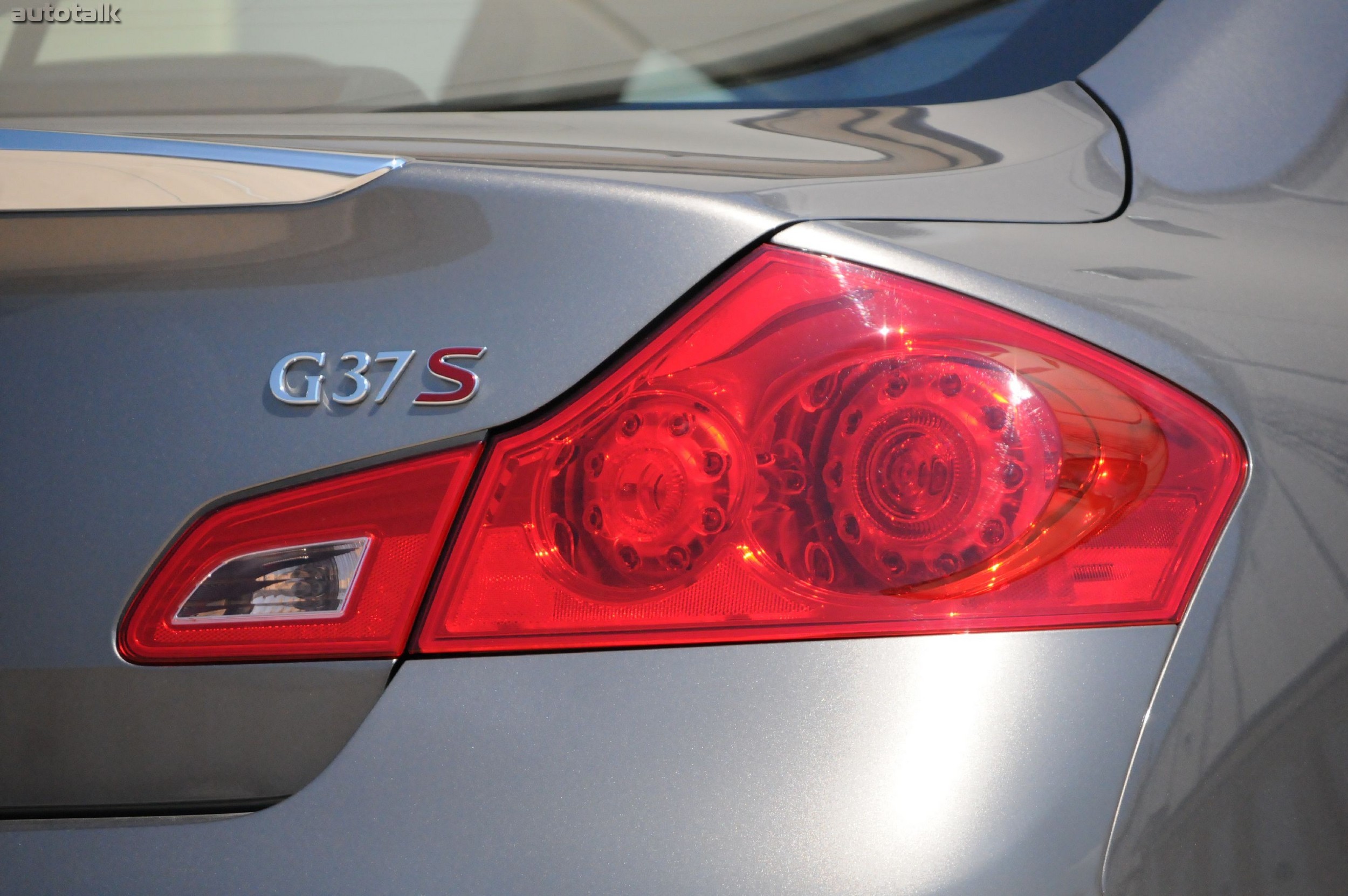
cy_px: 448
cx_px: 674
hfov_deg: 10.2
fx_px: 7574
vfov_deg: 6.8
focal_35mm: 202
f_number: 5.6
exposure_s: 1/8000
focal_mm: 135
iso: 2000
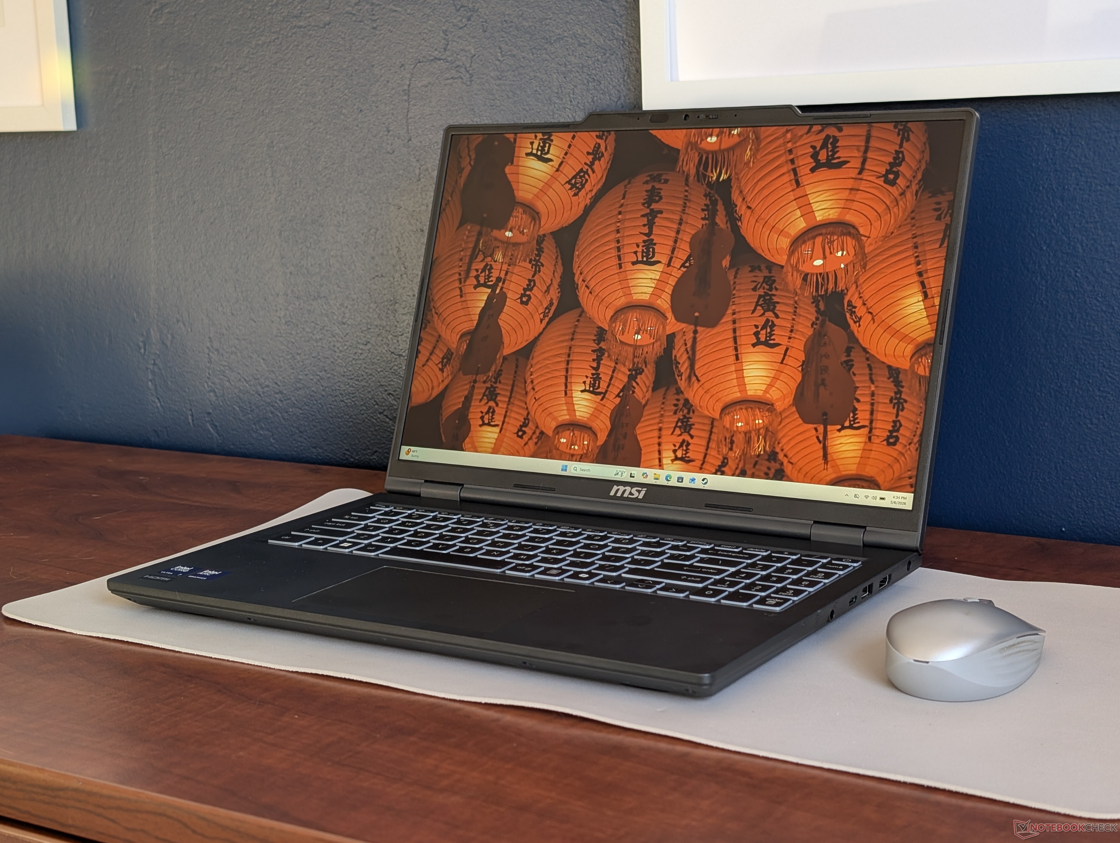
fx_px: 1588
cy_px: 422
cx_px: 560
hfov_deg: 38.9
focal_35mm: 49
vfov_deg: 29.7
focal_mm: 6.9
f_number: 1.68
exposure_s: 1/23.8
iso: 33
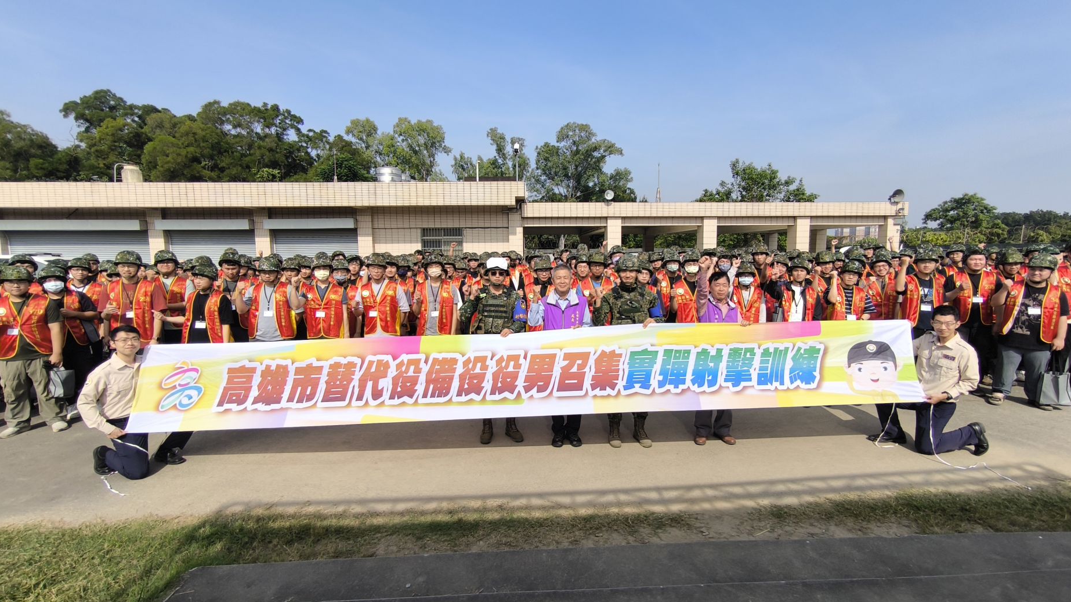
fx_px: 483
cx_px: 556
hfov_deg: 95.9
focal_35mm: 17
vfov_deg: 63.9
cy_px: 306
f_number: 2.2
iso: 50
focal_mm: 1.91
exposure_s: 1/1048
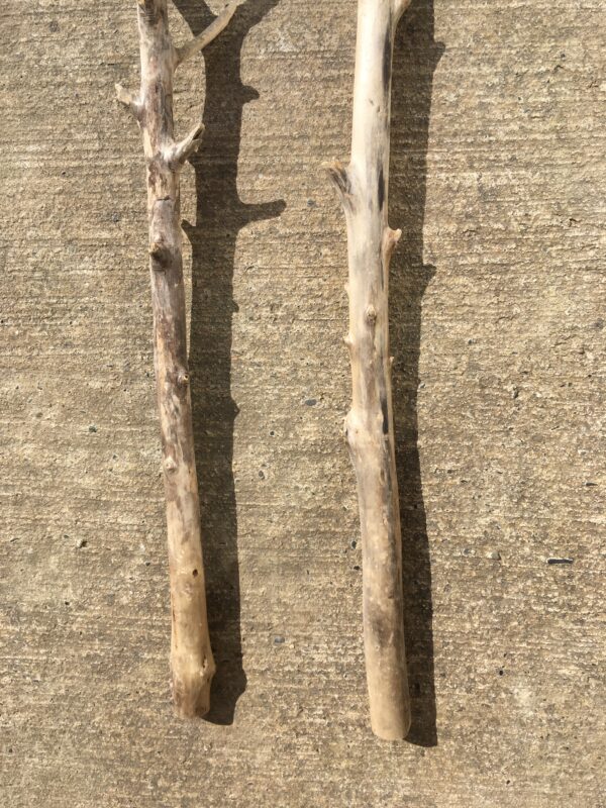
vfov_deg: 61.7
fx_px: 677
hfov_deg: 48.2
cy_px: 404
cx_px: 303
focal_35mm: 29
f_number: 2.2
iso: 25
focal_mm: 4.15
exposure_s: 1/2481
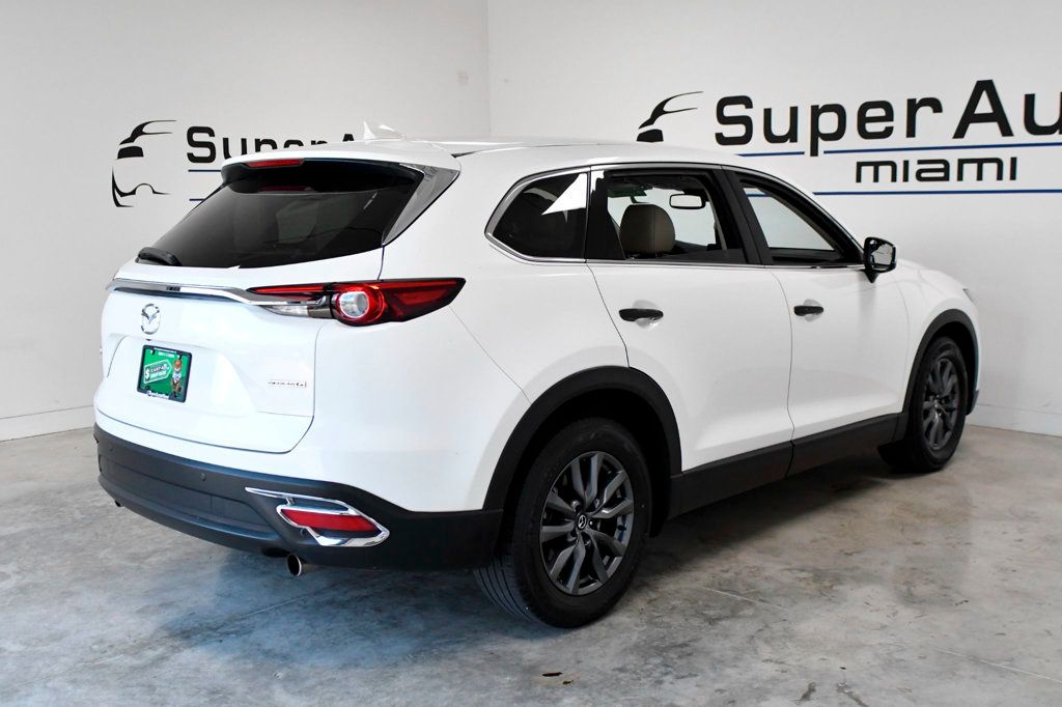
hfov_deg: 53.1
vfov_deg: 36.8
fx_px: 1062
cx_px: 531
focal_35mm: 36
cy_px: 354
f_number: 3.5
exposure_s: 1/3200
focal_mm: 24
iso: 2500
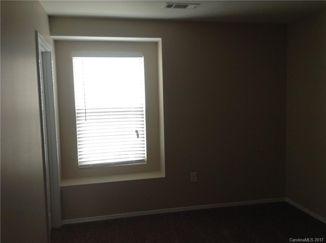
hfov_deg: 55.4
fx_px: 310
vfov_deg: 42.8
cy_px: 122
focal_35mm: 33
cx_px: 163
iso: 40
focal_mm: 3.3
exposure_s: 1/24
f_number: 2.4
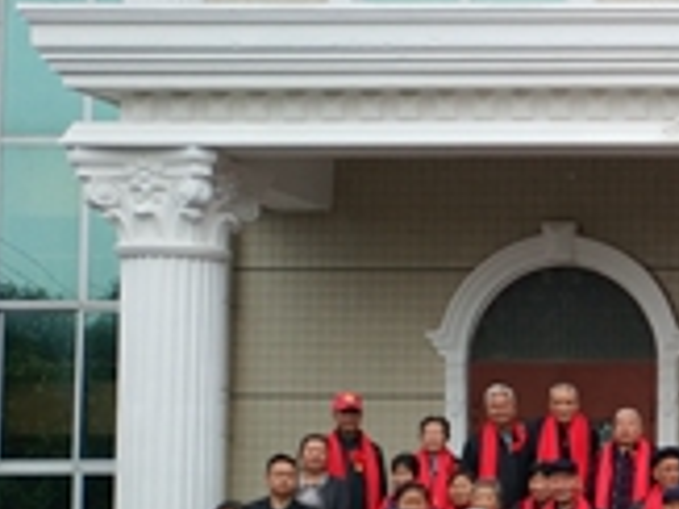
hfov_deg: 14.8
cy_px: 430
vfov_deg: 12.5
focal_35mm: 118
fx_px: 2313
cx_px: 1187
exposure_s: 1/194
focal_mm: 4.5
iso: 100
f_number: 2
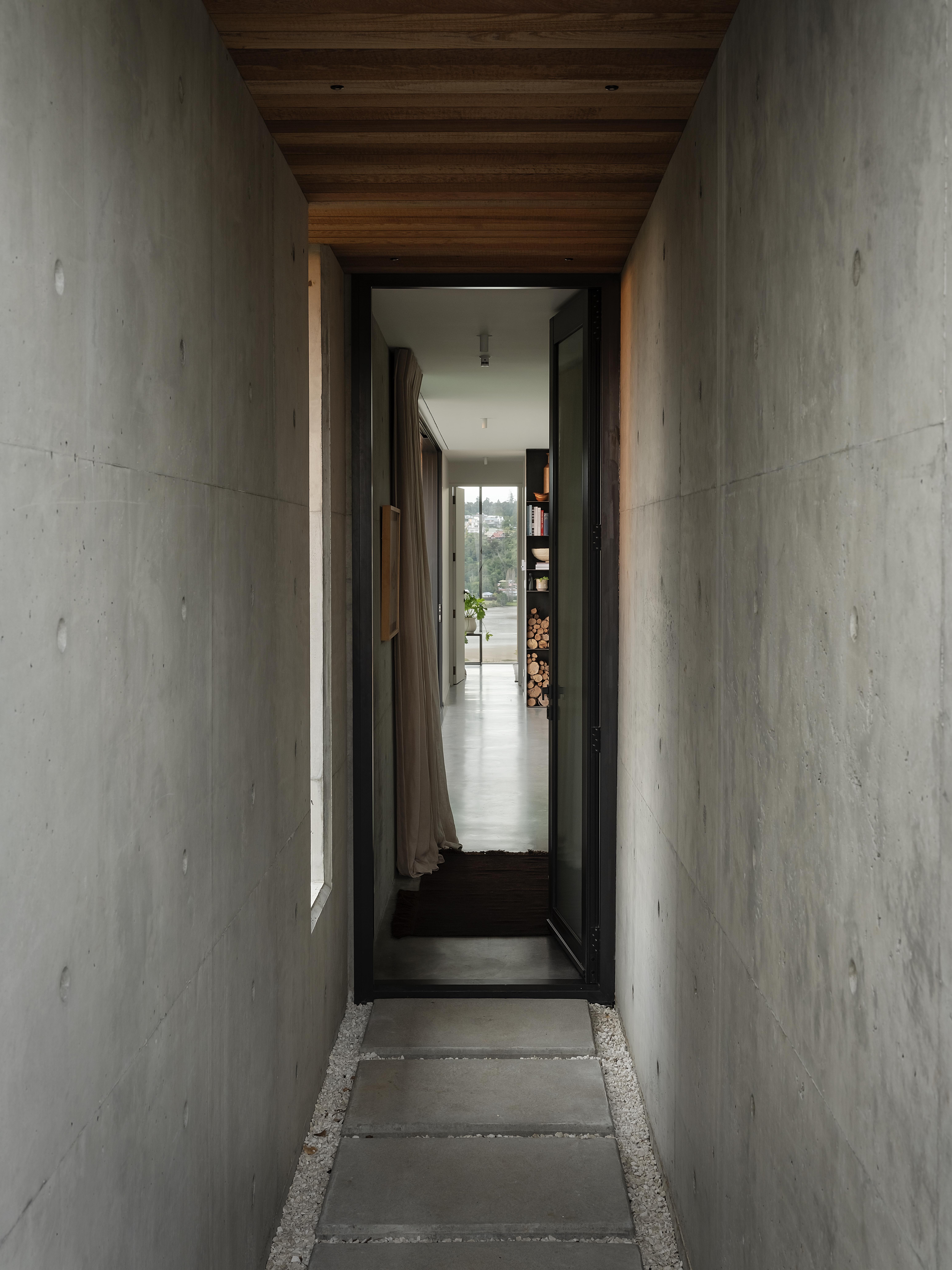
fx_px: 1613
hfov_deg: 32.9
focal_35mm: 44
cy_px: 635
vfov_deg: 42.9
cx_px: 476
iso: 400
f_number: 16
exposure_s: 1/1.25
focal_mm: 55.2
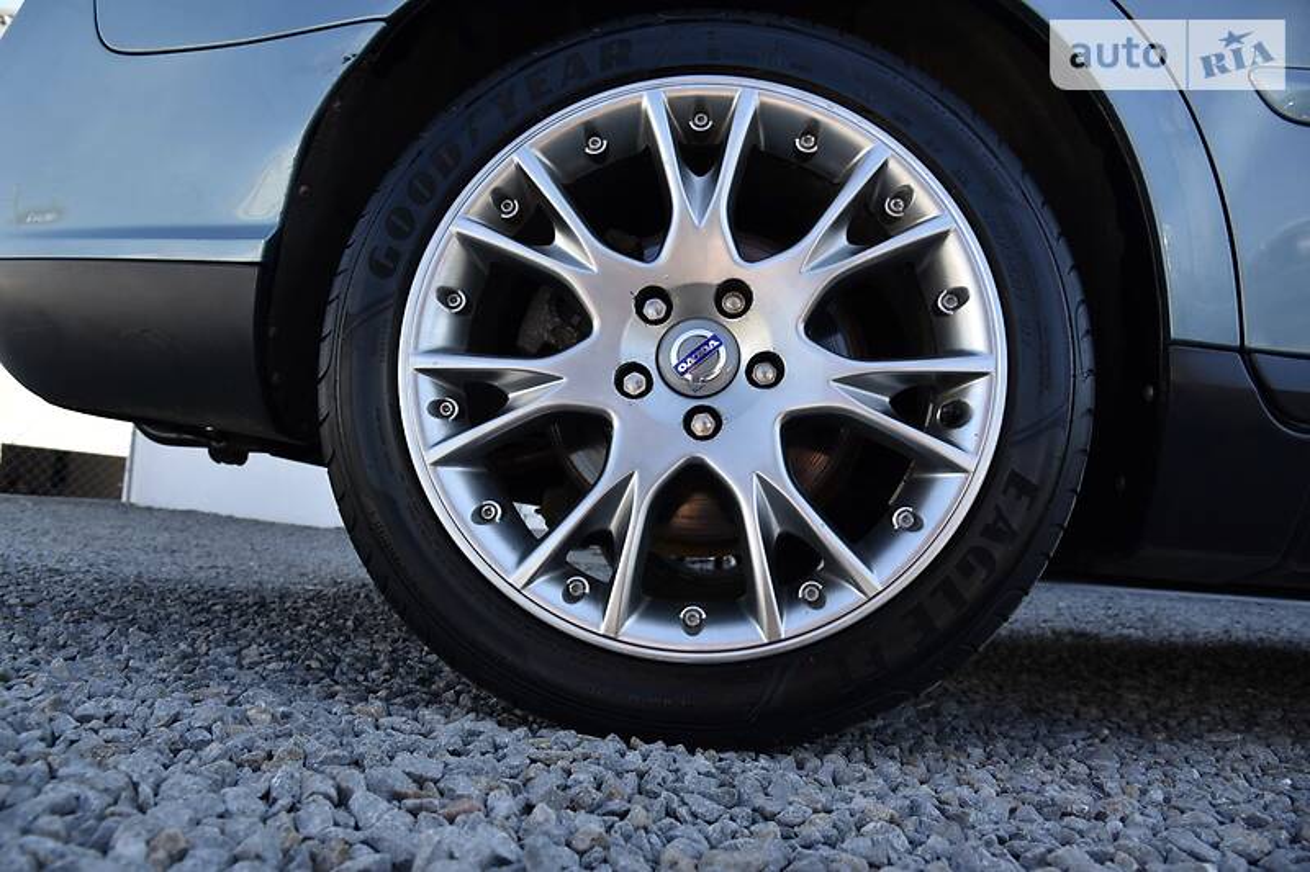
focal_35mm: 24
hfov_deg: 73.8
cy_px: 436
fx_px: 873
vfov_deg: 53.1
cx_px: 655
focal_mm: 24
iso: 400
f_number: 8
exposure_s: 1/250
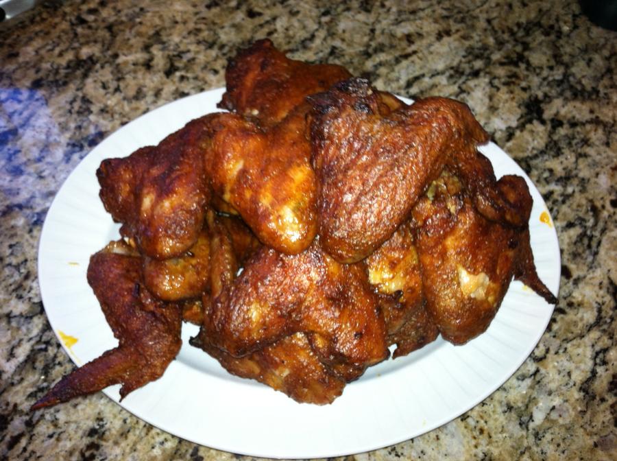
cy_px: 230
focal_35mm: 35
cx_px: 308
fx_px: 623
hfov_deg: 52.7
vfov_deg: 40.6
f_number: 2.8
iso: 80
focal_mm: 3.85
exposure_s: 1/15
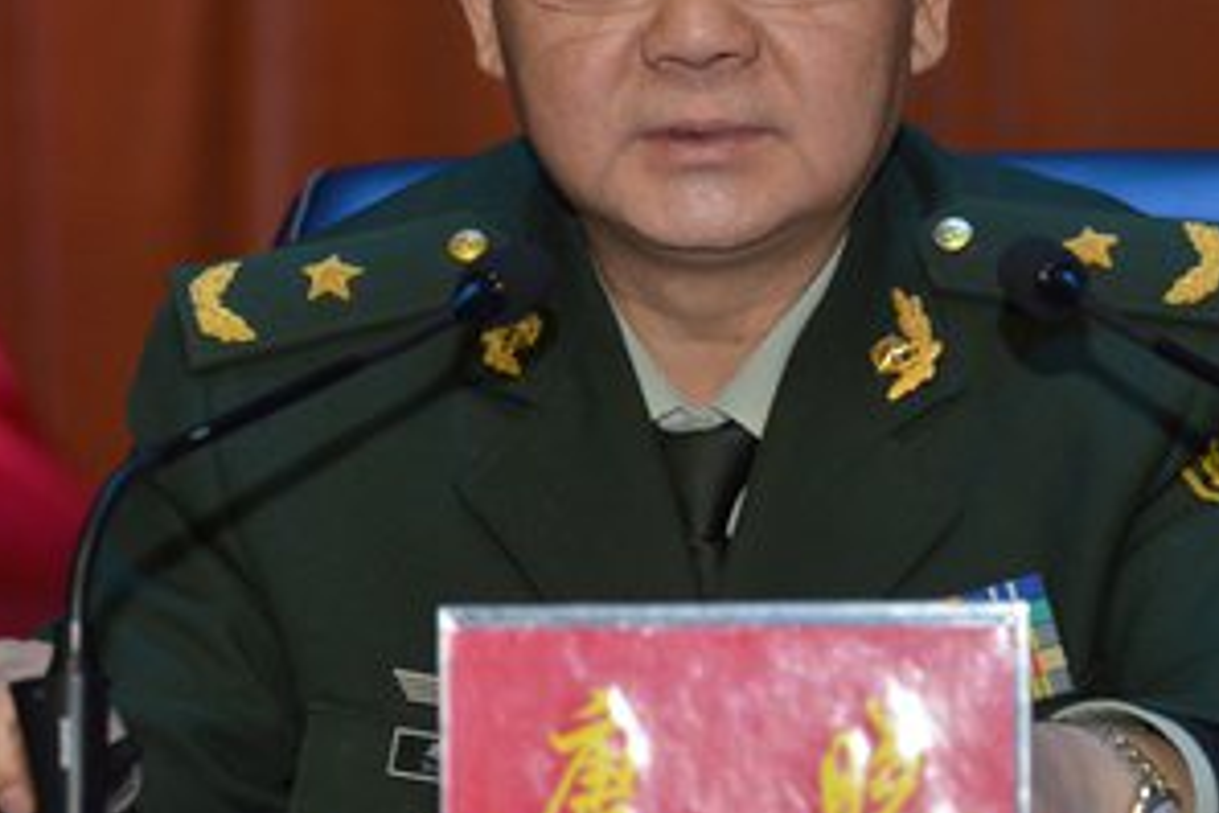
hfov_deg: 6.5
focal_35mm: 315
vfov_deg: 4.4
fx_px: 10665
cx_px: 681
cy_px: 187
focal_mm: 170
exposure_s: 1/640
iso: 3200
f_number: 6.3
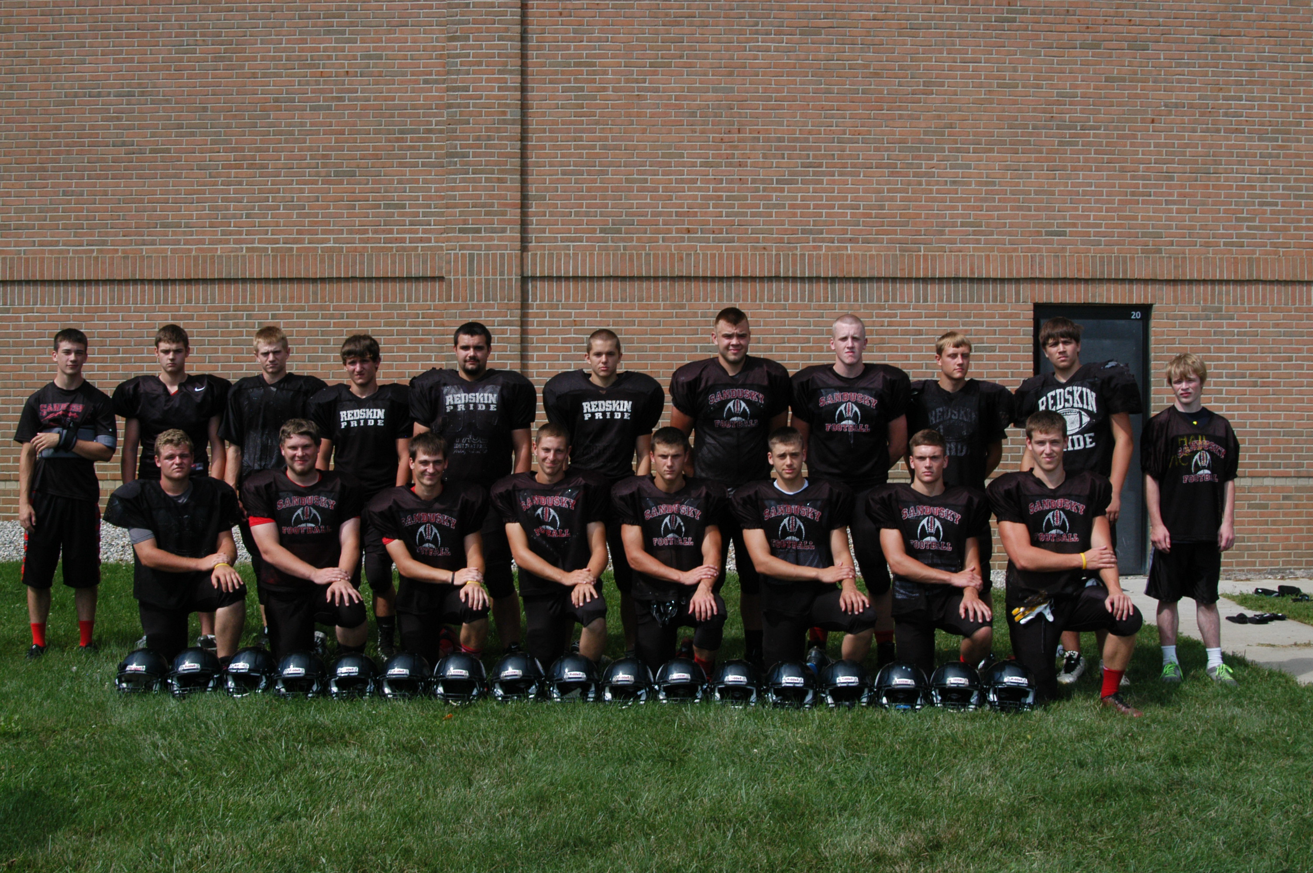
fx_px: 1530
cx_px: 656
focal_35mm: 42
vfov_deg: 31.8
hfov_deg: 46.4
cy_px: 436
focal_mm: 28
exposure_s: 1/350
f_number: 10
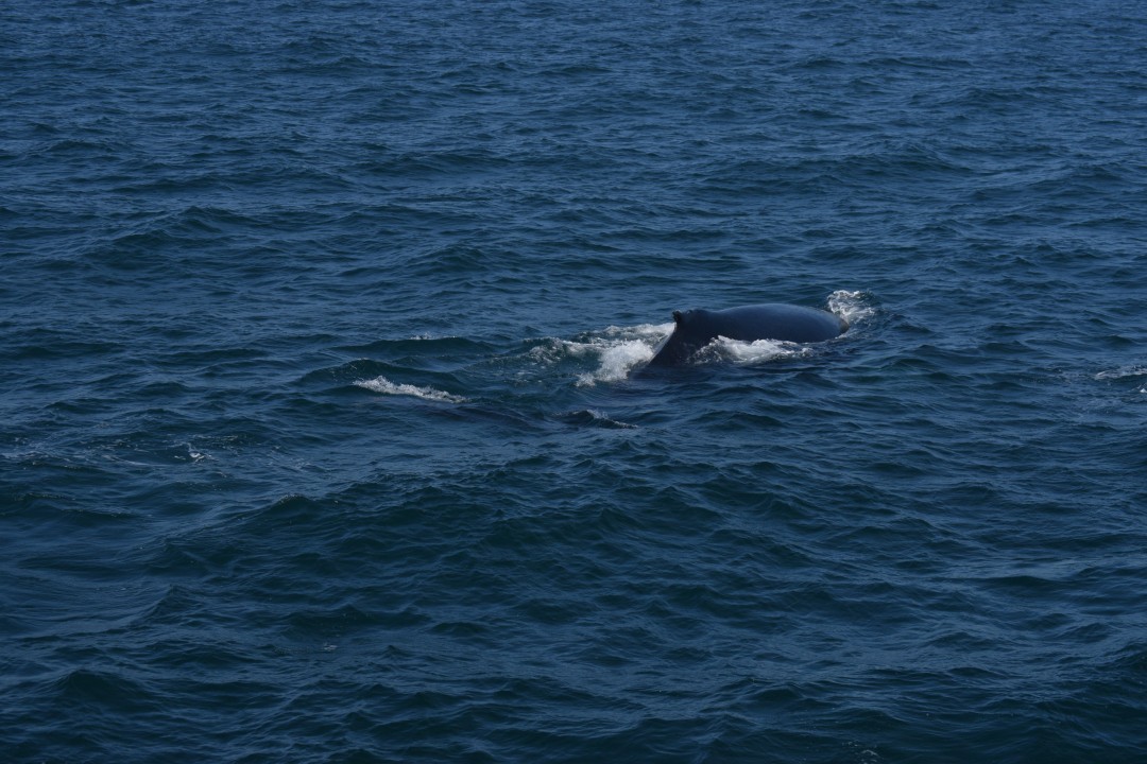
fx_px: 2628
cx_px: 574
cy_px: 382
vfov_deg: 16.6
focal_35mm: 82
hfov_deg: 24.6
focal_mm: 55
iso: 200
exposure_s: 1/1600
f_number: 5.6
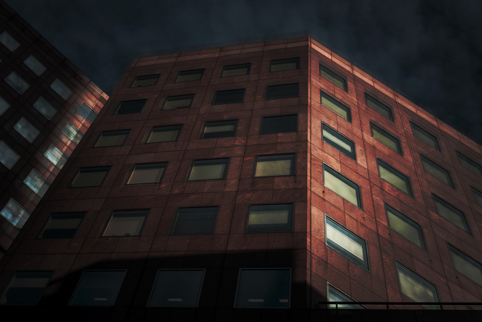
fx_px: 582
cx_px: 241
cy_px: 161
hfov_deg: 45.0
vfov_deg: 30.9
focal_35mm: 44
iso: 200
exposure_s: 1/500
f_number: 9
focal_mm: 29
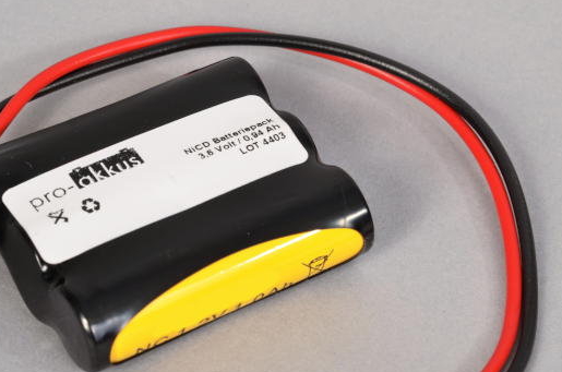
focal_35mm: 163
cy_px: 205
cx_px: 229
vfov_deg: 8.4
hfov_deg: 12.6
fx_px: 2539
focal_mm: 70
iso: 200
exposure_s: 1/160
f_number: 11
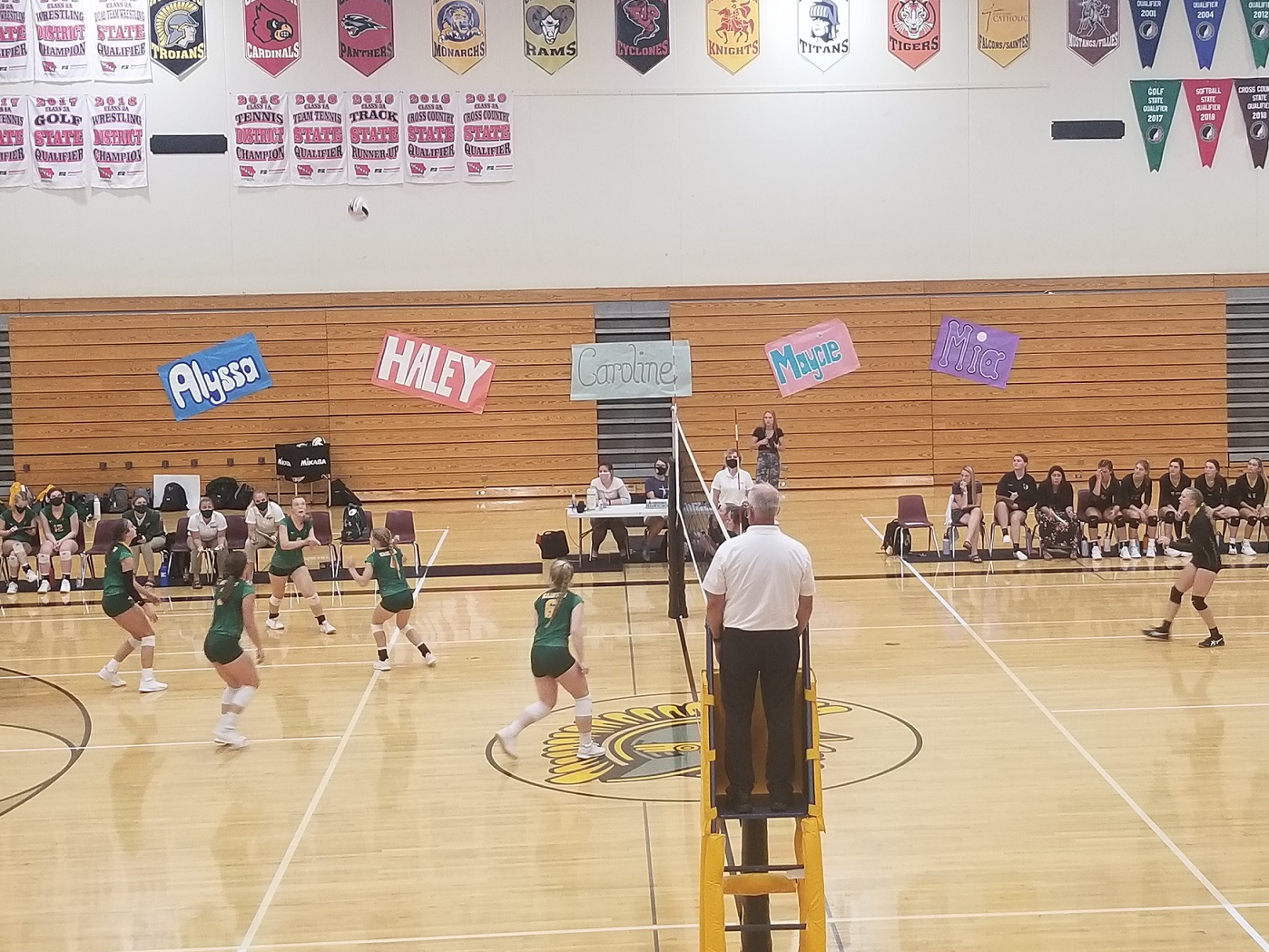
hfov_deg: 44.5
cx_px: 781
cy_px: 367
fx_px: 1540
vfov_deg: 34.2
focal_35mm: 42
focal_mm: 4.25
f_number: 1.7
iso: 125
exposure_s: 1/60
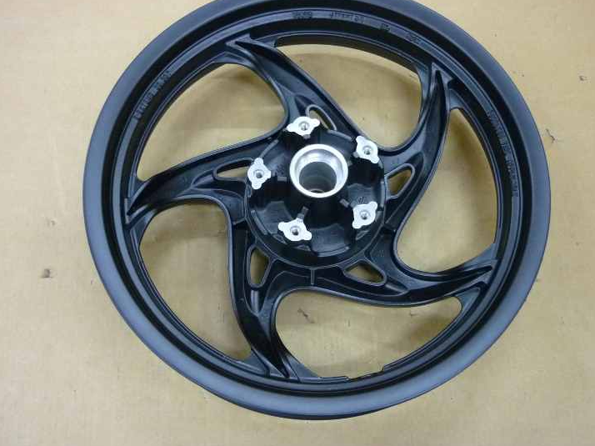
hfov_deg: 50.1
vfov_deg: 38.6
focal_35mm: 37
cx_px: 304
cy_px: 200
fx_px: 636
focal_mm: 5.5
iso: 400
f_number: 2.8
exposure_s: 1/13
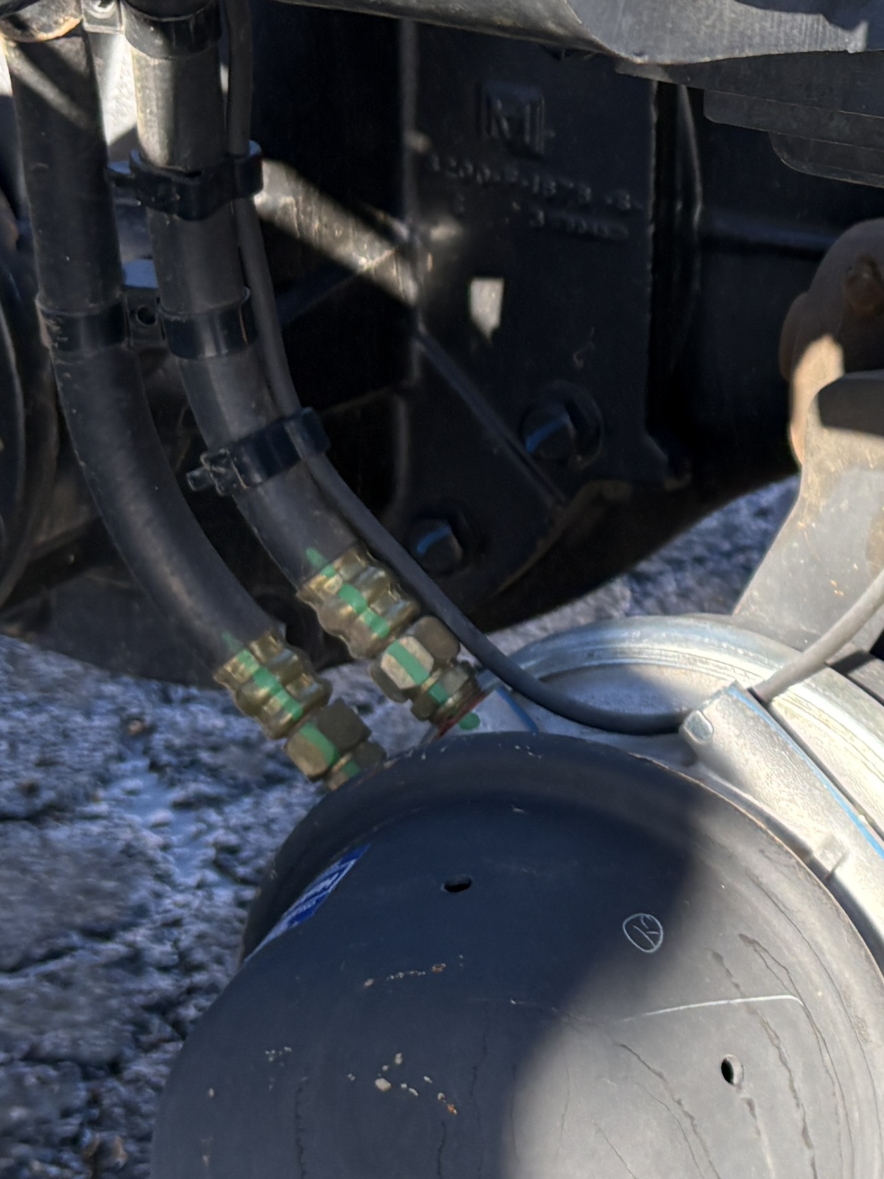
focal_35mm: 88
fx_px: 2996
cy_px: 412
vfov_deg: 22.2
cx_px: 1073
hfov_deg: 16.1
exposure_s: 1/716
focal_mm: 5.96
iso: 50
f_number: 1.6
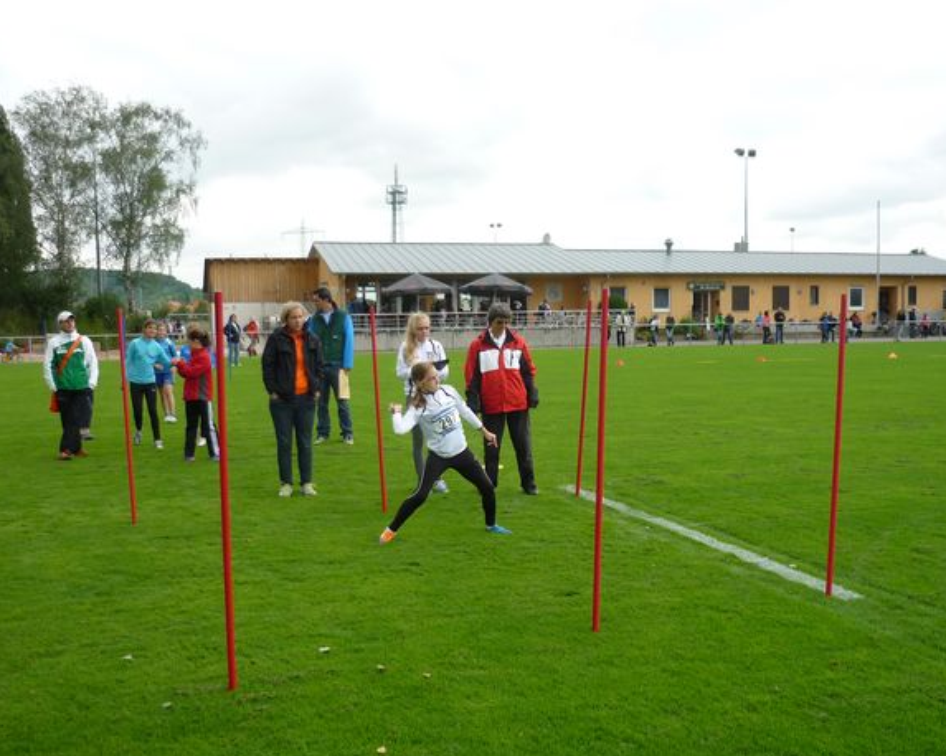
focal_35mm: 36
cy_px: 368
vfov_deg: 41.1
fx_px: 1008
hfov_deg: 50.2
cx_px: 512
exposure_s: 1/500
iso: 125
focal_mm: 5.5
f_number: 2.8
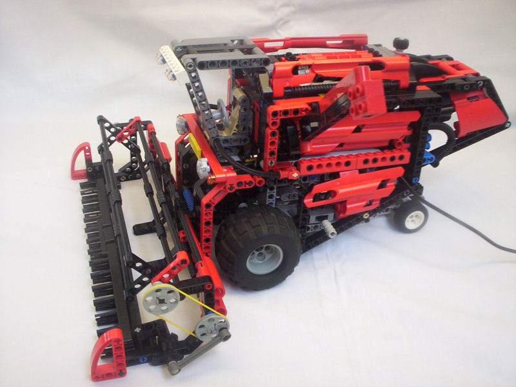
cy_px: 194
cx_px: 258
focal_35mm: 38
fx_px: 566
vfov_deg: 37.7
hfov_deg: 49.0
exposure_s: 1/63
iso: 100
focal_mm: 4.99
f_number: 4.5
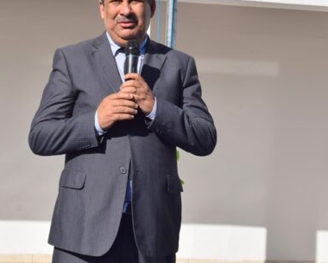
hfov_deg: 21.7
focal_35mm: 88
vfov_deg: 17.3
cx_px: 132
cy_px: 60
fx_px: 854
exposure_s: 1/200
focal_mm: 32
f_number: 14
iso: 100
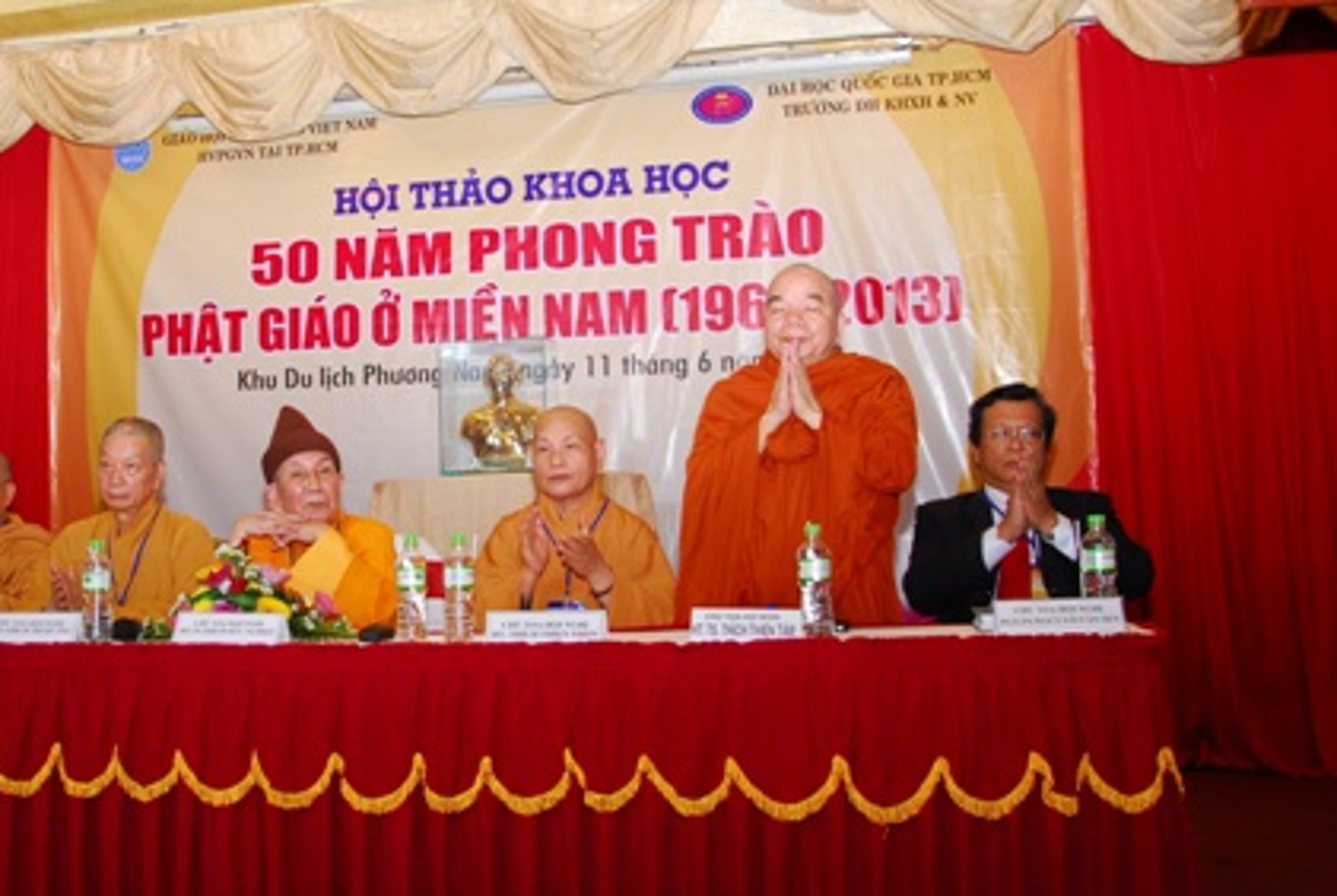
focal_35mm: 41
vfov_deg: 32.7
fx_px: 1525
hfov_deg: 46.6
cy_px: 400
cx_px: 438
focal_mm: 18
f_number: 3.5
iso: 200
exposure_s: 1/30
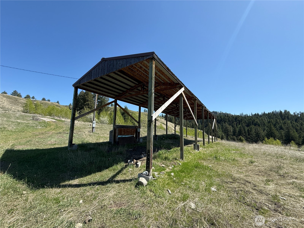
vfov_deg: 85.7
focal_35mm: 14
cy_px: 114
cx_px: 152
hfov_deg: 102.1
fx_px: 123
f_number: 2.2
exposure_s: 1/1145
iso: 50
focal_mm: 2.22
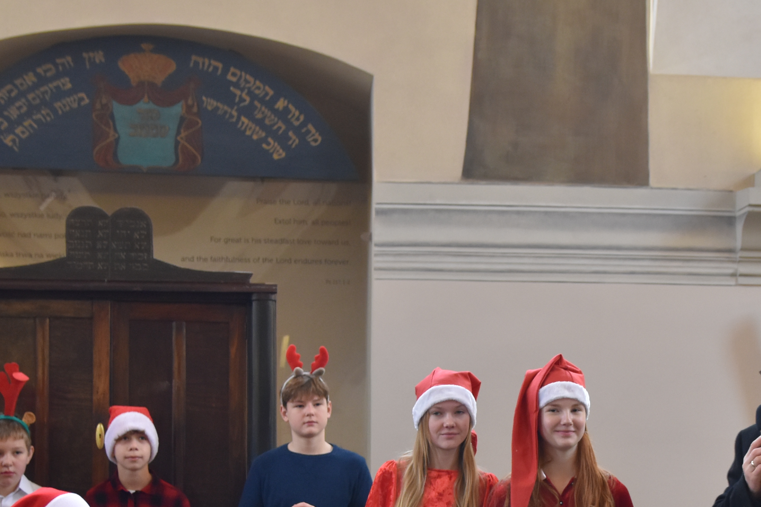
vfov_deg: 15.0
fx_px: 1905
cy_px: 479
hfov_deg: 22.5
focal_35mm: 90
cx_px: 507
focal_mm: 27
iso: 800
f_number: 3.2
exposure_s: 1/60
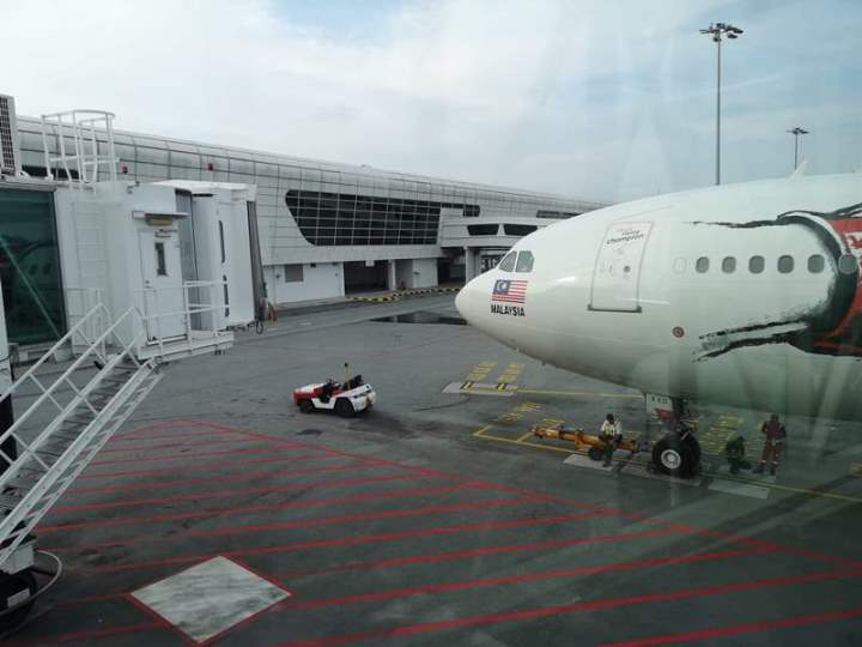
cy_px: 324
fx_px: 672
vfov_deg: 51.4
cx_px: 431
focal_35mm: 27
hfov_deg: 65.3
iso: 50
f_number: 1.8
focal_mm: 3.95
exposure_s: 1/773
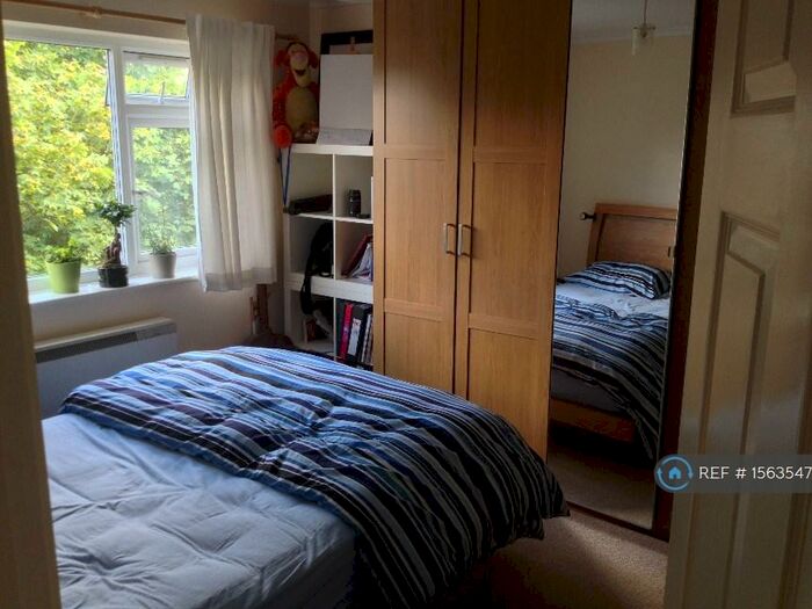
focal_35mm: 35
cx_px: 406
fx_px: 821
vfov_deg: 40.7
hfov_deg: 52.6
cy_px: 304
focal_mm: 4.28
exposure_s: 1/30
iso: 50
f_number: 2.4
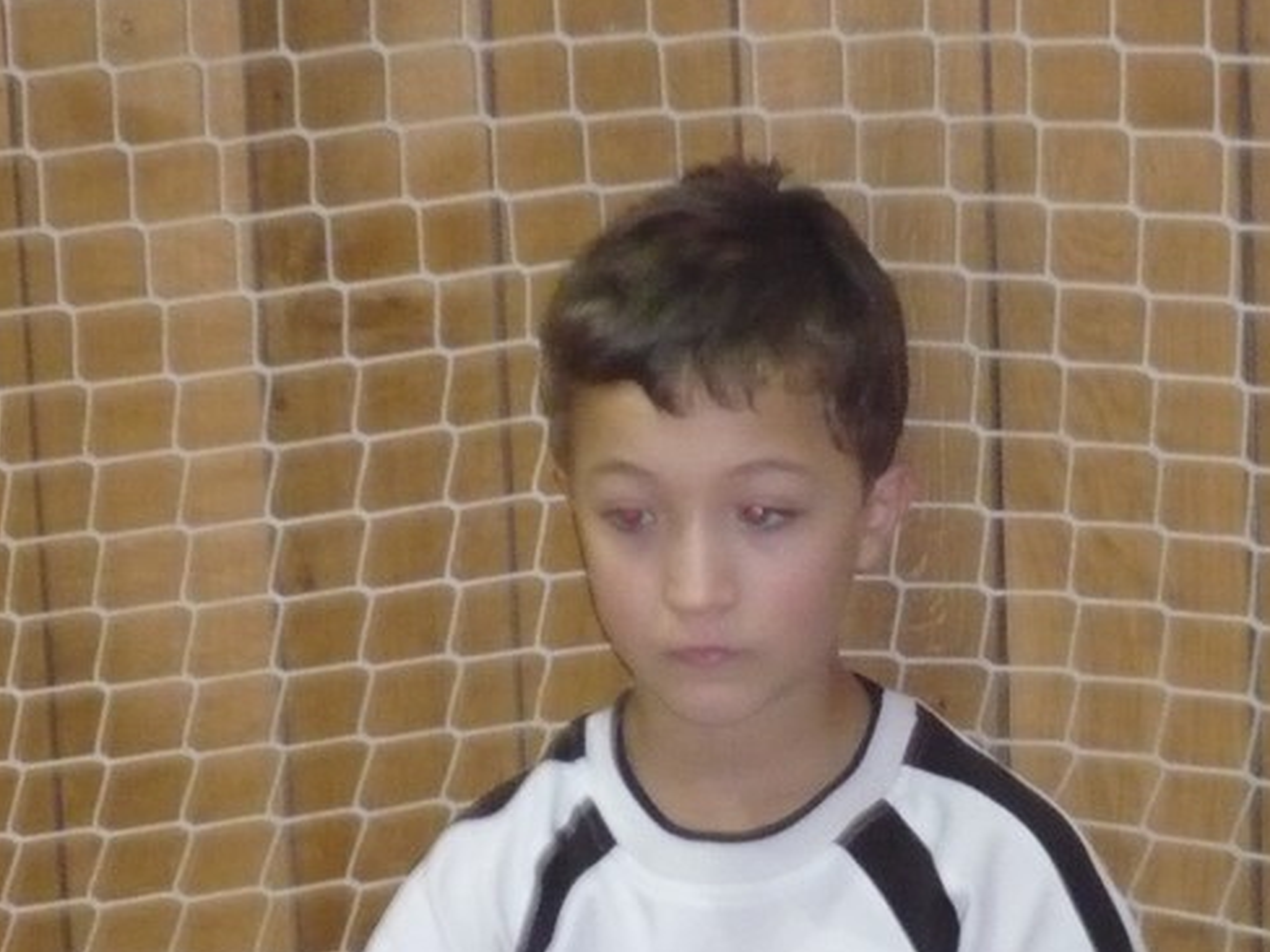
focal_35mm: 177
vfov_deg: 8.4
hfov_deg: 11.2
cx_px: 773
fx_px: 6494
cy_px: 512
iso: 640
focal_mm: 17.4
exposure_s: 1/30
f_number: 5
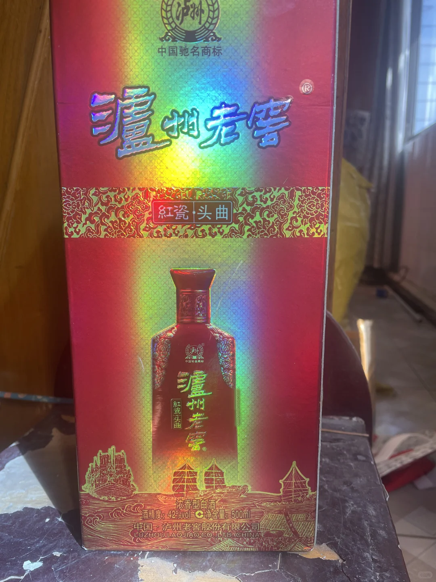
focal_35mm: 26
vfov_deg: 67.3
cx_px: 218
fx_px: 437
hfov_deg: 53.1
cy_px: 291
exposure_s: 1/121
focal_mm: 4.2
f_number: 1.6
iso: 32
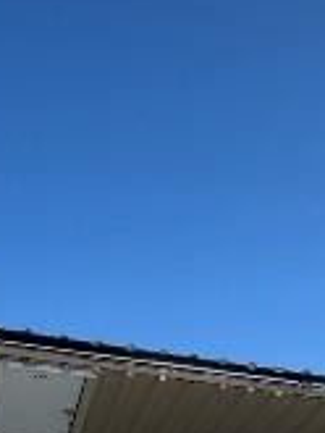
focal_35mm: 65
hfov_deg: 21.2
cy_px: 656
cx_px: 383
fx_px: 813
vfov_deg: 23.5
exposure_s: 1/2083
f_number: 2.2
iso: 50
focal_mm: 2.22
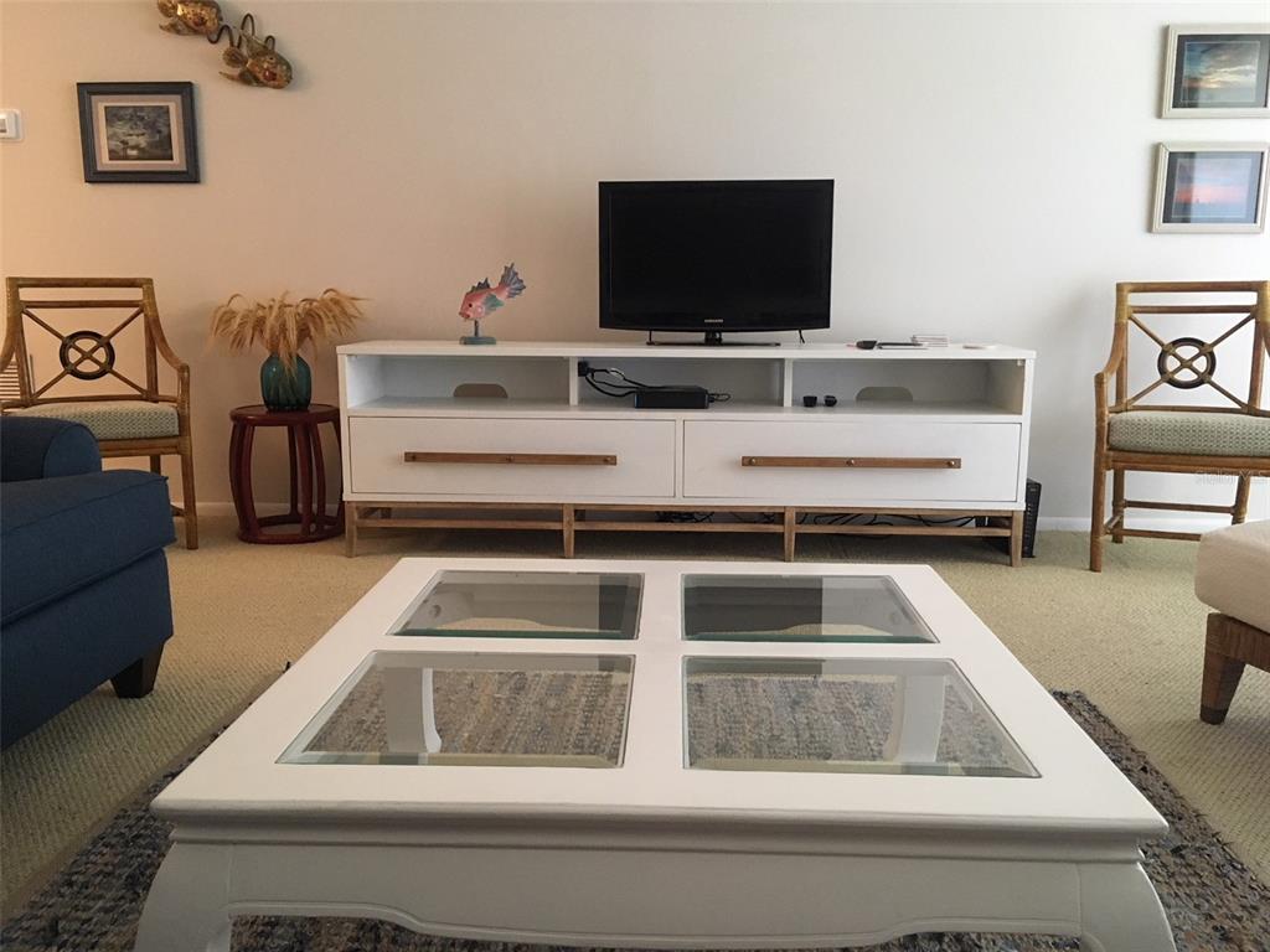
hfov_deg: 61.7
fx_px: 1064
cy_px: 476
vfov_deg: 48.2
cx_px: 635
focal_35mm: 29
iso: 160
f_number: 2.2
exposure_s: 1/30
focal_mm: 4.15
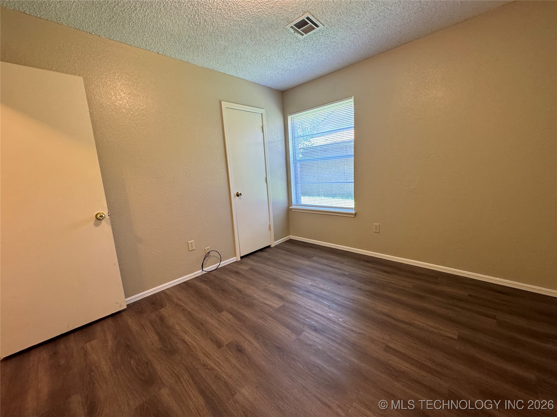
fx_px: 225
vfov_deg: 85.7
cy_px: 208
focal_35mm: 14
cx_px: 278
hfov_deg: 102.1
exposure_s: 1/60
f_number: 2.2
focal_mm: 2.22
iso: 320
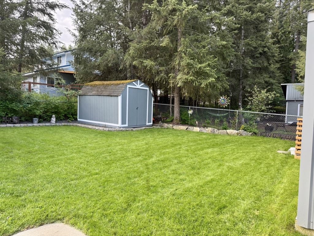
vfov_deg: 56.8
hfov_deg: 71.6
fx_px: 218
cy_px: 118
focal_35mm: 24
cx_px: 157
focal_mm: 6.76
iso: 100
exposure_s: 1/243
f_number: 1.78
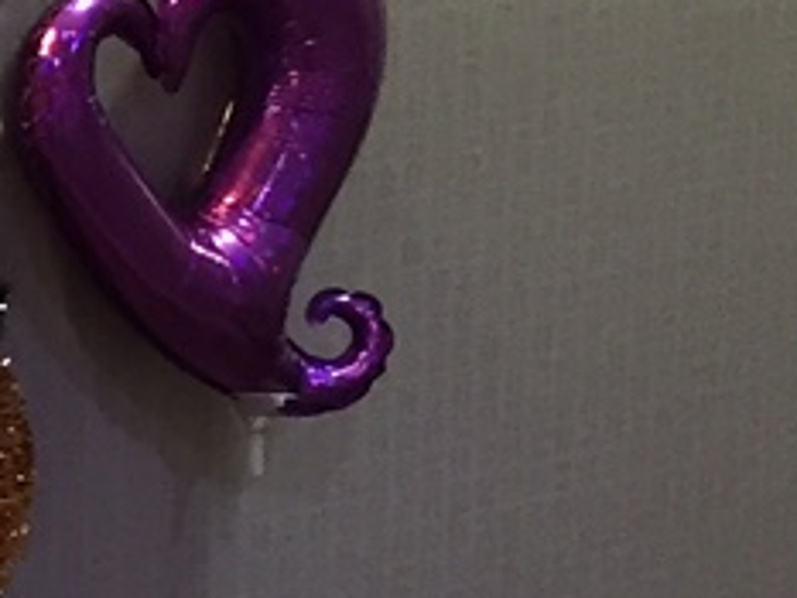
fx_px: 4676
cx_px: -1344
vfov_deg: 7.3
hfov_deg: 8.6
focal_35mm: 203
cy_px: 85
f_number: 2.2
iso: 80
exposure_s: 1/30
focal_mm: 4.15
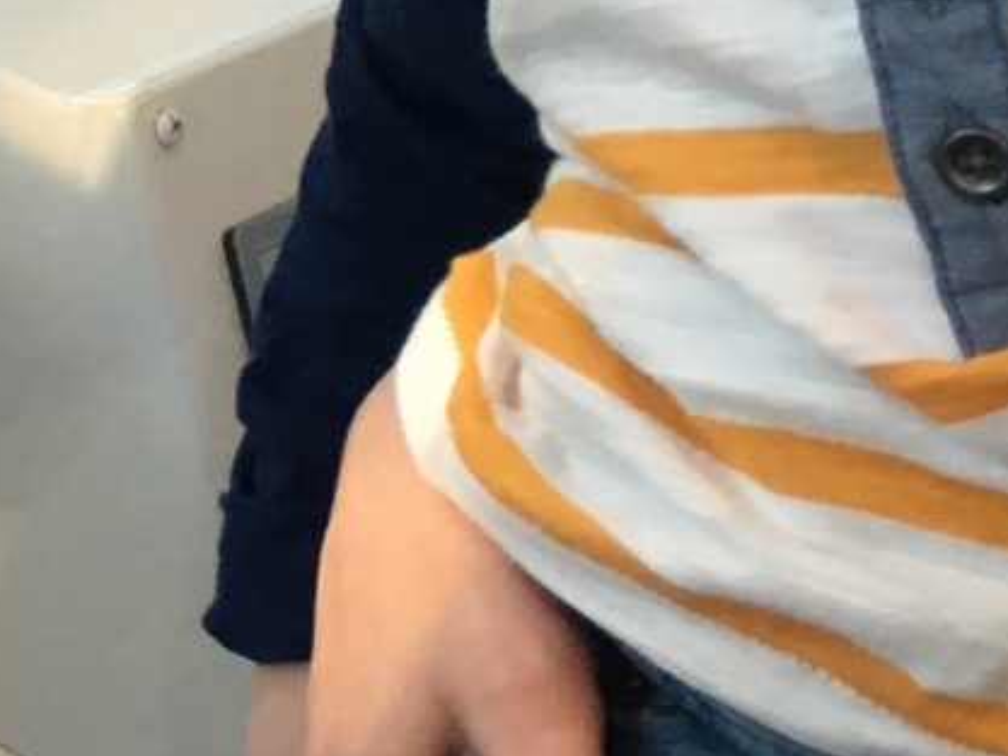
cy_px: 24
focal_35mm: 139
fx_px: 4049
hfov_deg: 12.6
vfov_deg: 10.6
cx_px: -928
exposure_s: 1/30
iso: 40
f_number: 2.2
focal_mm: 4.15
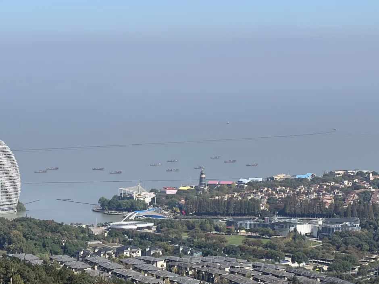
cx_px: 123
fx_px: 1292
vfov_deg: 12.6
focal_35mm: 118
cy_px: 126
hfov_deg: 16.6
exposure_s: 1/1004
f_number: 2.8
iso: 32
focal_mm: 9
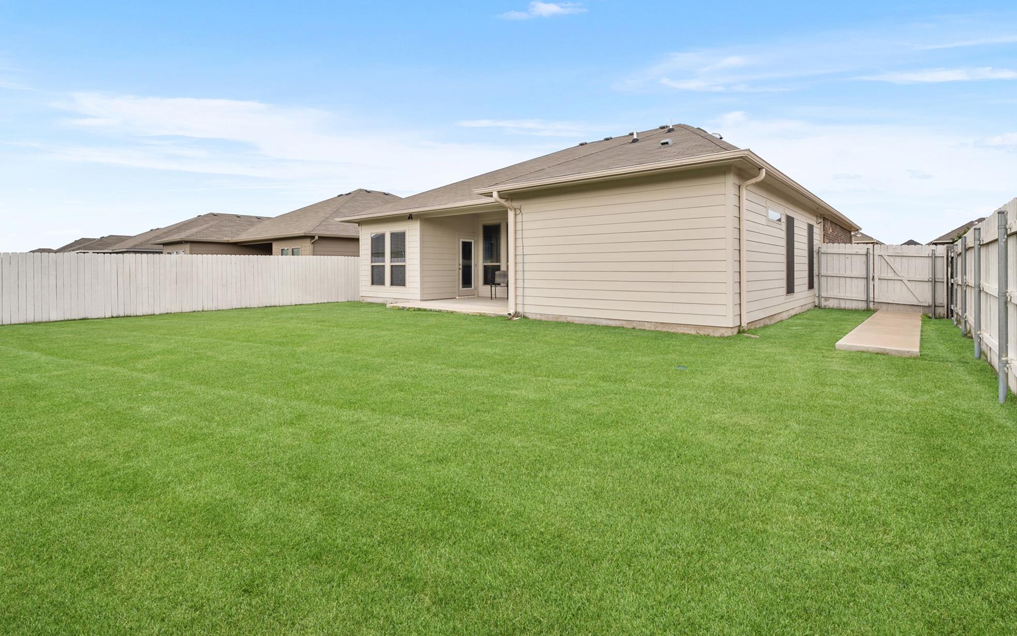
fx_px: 471
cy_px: 284
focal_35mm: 17
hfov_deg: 94.4
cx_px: 513
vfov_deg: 67.8
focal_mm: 16
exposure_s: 1/25
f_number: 9
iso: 250
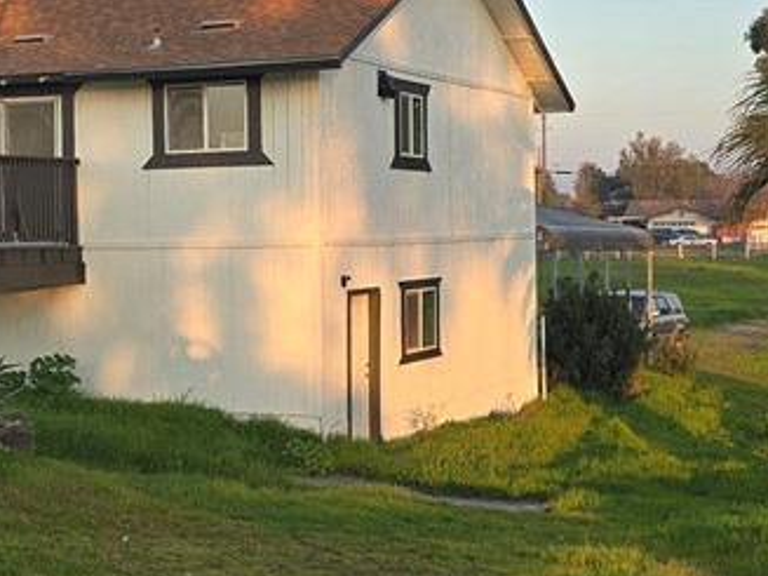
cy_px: 223
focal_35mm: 72
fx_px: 1597
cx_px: 282
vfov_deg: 20.4
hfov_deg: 26.9
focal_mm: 6.3
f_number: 1.7
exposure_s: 1/180
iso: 12
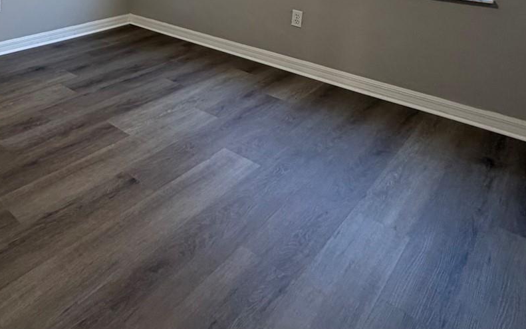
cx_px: 109
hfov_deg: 58.3
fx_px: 430
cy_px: -60
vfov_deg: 34.2
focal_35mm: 30
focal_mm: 2.22
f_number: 2.2
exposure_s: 1/60
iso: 200
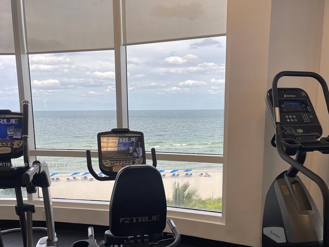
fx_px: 333
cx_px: 165
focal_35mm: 35
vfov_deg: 40.2
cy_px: 165
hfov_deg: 52.6
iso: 32
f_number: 1.6
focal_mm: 5.1
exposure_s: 1/185
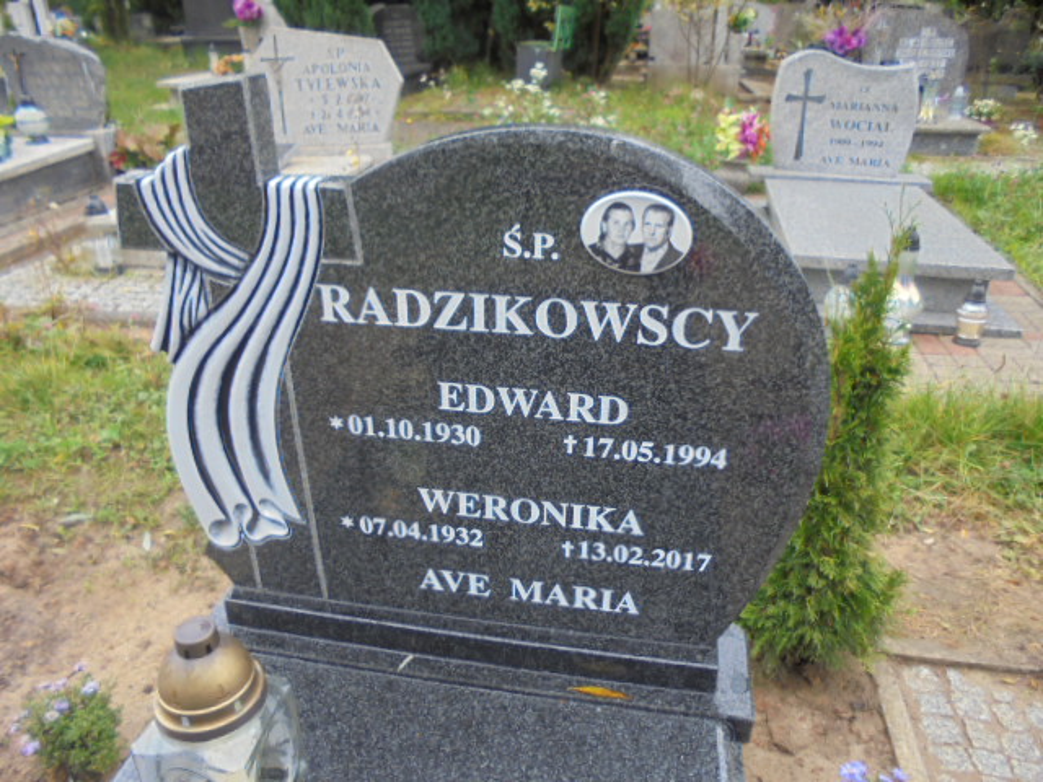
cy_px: 391
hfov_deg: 67.3
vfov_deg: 53.1
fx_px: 783
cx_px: 522
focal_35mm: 26
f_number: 3.5
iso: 100
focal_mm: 4.6
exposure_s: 1/80
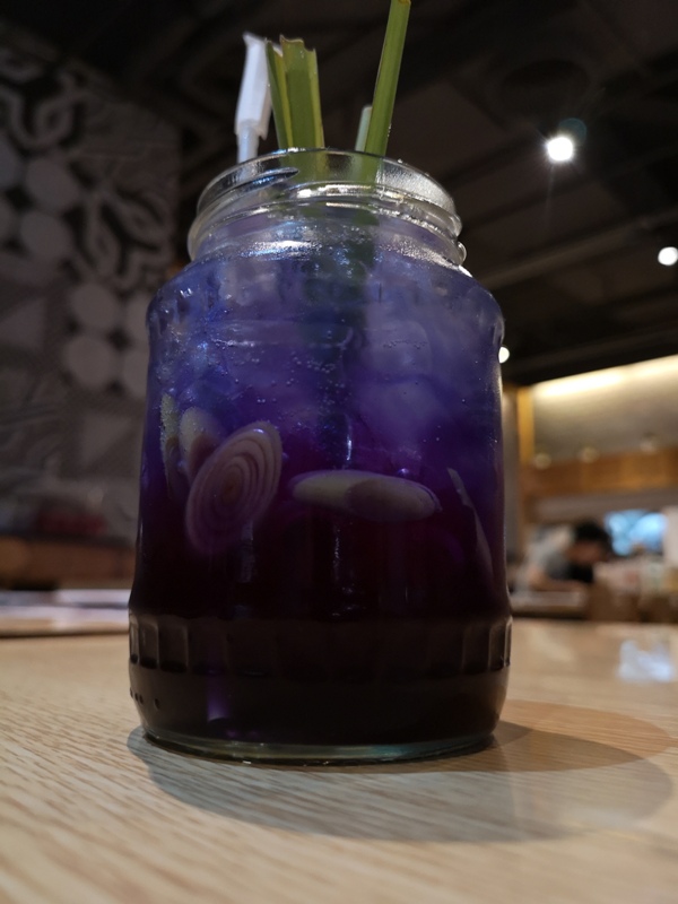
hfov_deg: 51.4
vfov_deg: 65.3
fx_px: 705
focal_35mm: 27
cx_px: 339
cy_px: 452
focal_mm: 3.95
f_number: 1.8
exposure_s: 1/25
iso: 500
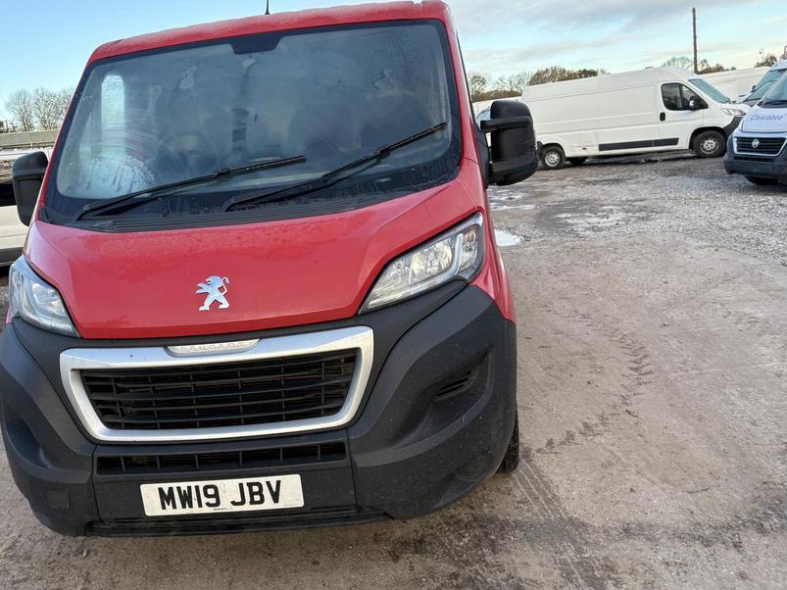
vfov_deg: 48.2
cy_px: 282
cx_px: 353
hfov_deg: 61.5
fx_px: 659
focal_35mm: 29
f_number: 1.6
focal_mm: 5.96
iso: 64
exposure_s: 1/459
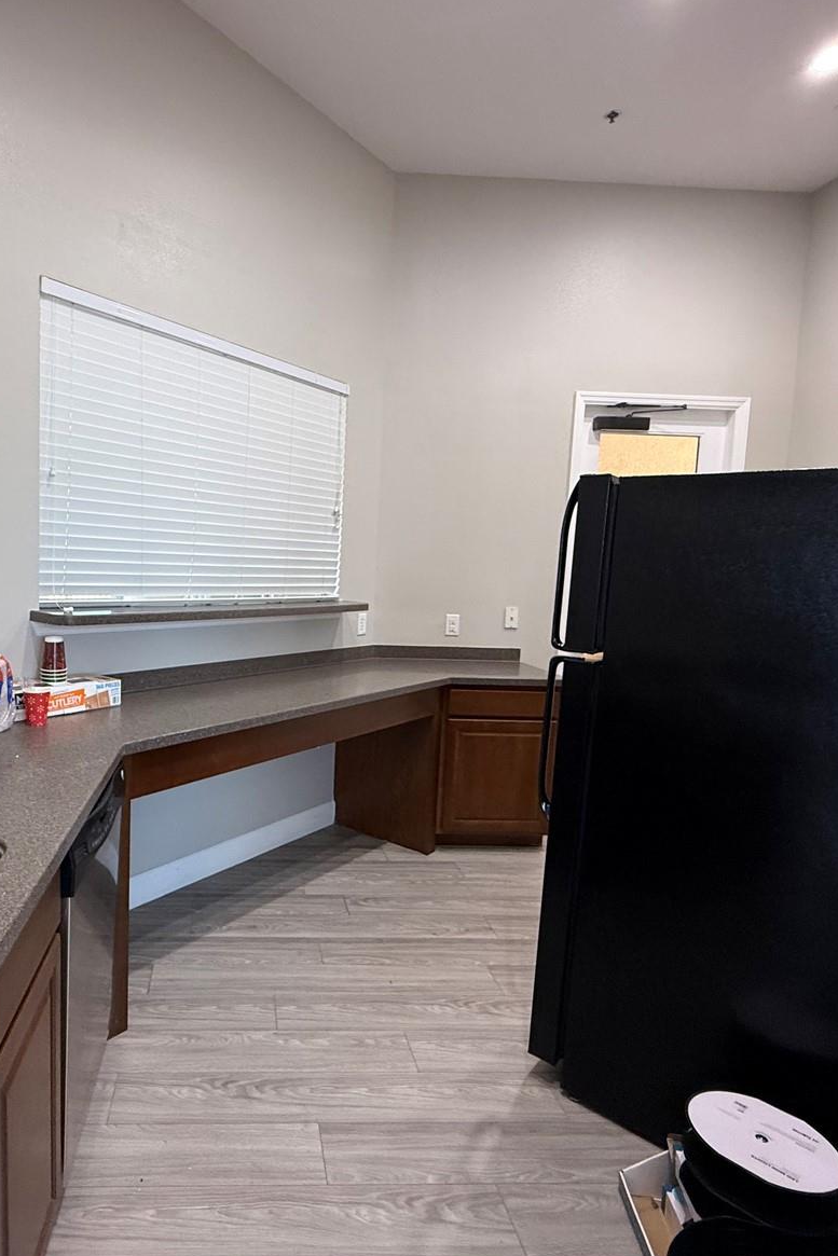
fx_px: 698
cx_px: 262
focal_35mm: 20
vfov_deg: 84.0
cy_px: 624
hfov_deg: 60.1
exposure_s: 1/60
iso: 250
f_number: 2.2
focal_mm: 2.22
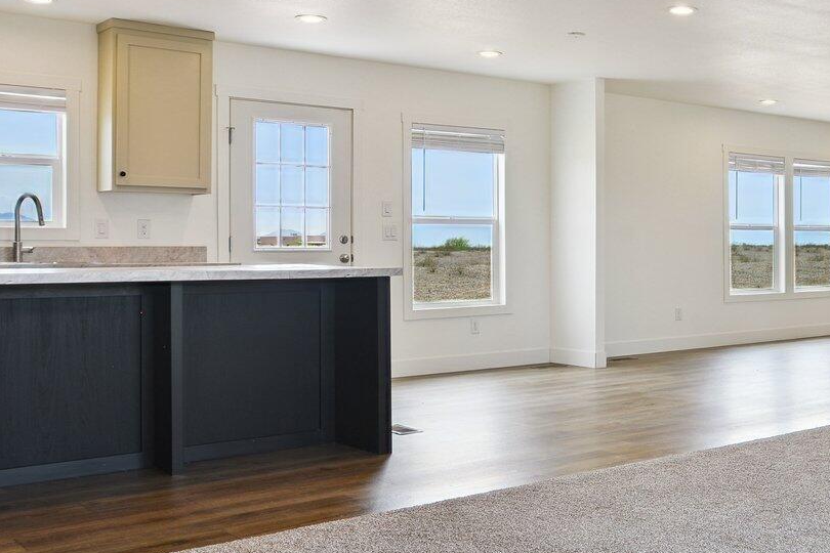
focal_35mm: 43
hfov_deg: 42.6
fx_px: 991
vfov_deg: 31.2
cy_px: 250
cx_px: 704
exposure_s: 1/100
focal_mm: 17
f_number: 9
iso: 320
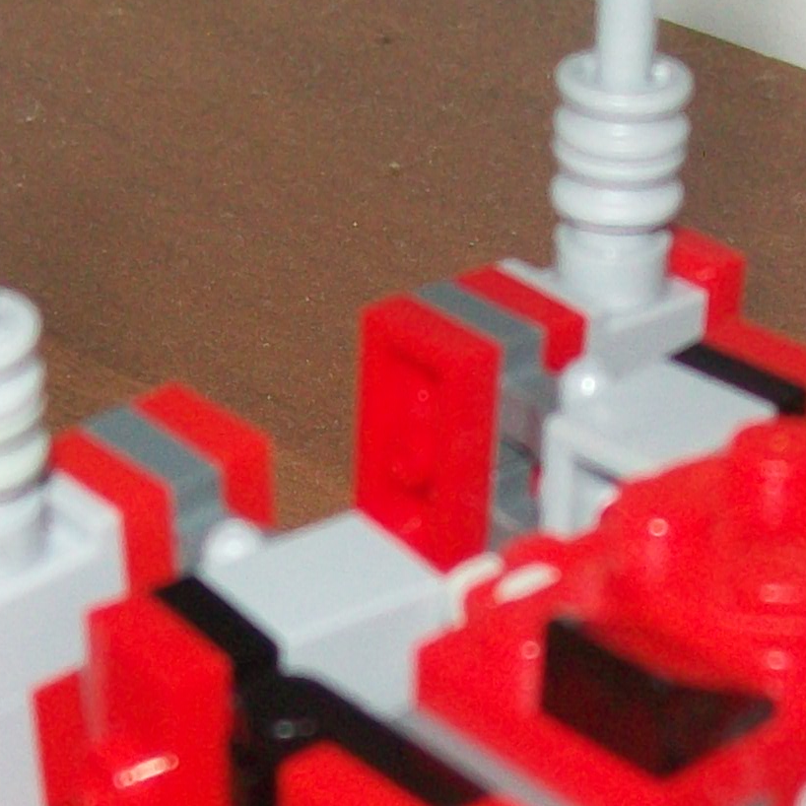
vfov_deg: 12.8
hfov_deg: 12.9
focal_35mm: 135
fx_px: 3556
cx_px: 393
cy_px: 814
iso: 64
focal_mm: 6
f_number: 2.7
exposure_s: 1/60
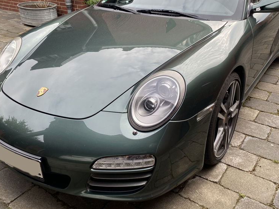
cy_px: 81
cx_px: 141
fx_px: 290
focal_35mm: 36
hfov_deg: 51.4
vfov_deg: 39.4
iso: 32
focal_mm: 4.25
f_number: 1.8
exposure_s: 1/241
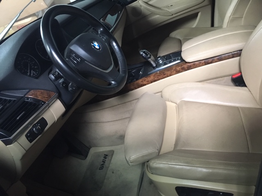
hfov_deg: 61.7
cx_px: 131
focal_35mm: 29
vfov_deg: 48.2
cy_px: 98
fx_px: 219
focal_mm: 4.15
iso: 200
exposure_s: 1/15
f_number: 2.2
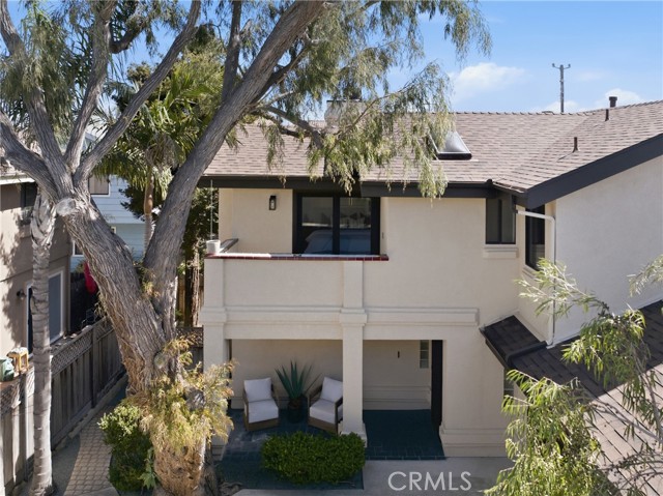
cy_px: 248
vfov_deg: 56.8
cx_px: 332
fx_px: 459
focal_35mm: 24
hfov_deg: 71.6
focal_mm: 12.3
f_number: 2.8
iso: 360
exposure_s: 1/1600
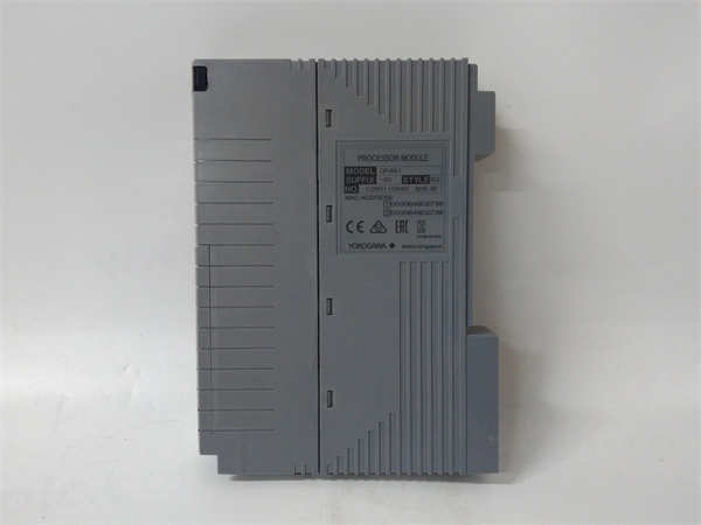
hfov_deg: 65.3
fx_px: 547
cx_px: 350
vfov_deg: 51.4
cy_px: 262
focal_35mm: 27
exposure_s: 1/33
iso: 445
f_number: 2
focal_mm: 3.79
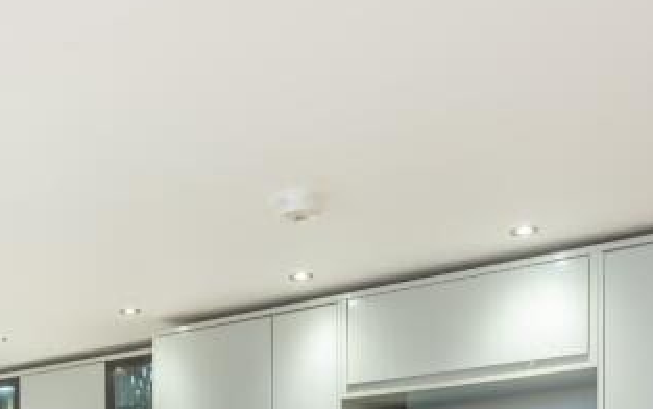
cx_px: 129
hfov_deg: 33.0
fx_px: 1068
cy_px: 655
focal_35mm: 60
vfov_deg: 18.5
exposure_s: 1/4
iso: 125
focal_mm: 18
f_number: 8
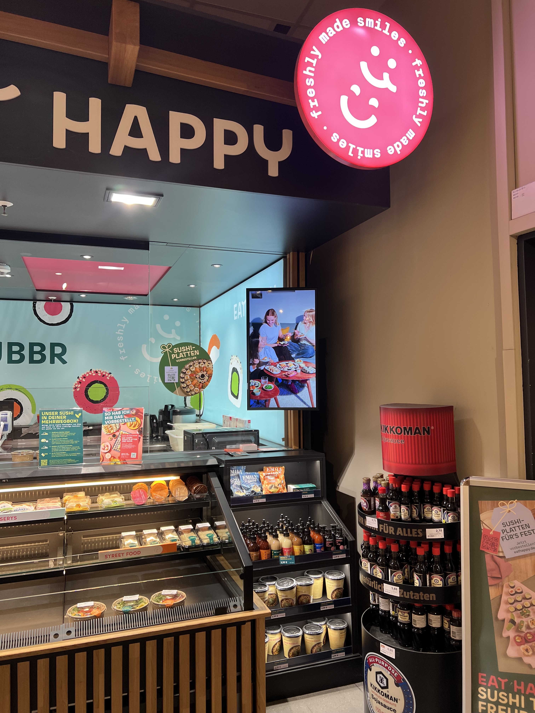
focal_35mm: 26
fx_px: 536
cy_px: 356
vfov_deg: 67.3
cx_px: 268
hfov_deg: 53.1
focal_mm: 5.7
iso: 80
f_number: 1.5
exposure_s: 1/96
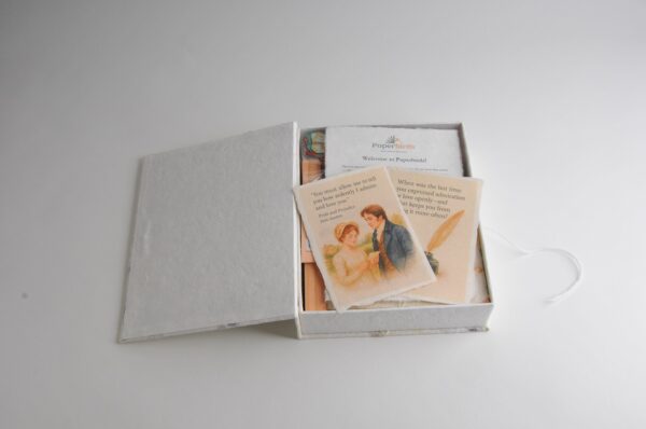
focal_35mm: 36
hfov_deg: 53.2
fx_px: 645
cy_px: 214
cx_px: 323
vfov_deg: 36.8
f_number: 13
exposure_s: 1/200
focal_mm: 24
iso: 250
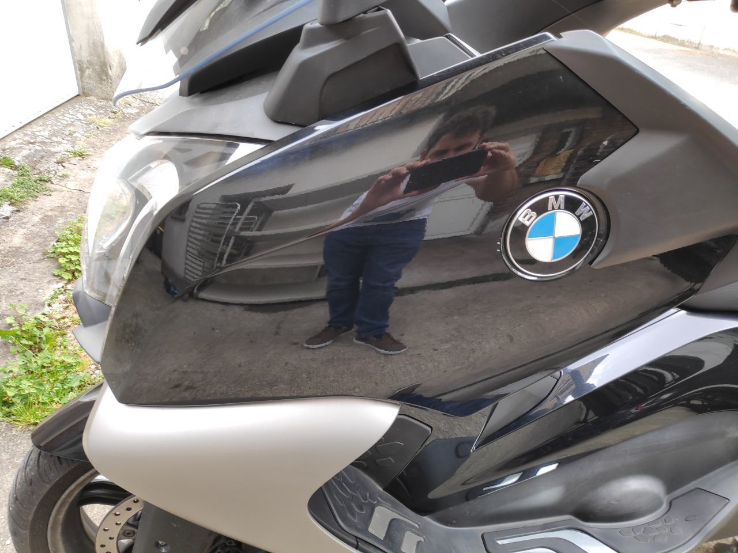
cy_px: 276
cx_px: 369
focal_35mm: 20
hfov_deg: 81.7
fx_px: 426
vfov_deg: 66.0
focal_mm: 3.94
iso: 100
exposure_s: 1/102
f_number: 1.9
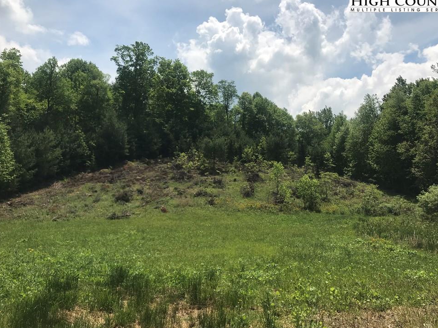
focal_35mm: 30
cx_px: 232
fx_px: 380
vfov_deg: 46.8
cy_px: 159
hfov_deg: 59.9
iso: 20
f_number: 1.8
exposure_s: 1/5319
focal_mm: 3.99
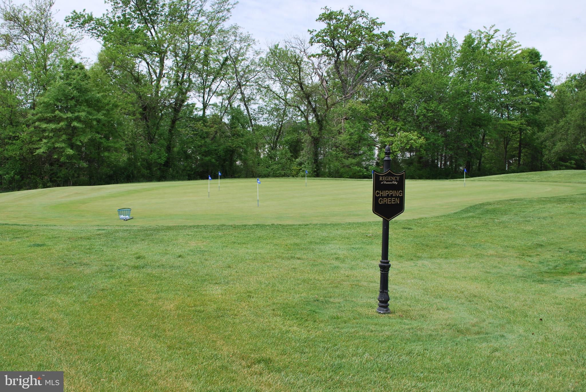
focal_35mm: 36
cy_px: 196
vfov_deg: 37.0
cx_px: 293
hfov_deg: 53.1
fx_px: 587
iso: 100
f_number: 7.1
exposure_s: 1/200
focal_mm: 24
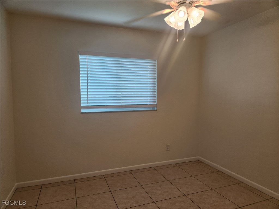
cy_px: 104
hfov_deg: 73.9
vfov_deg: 58.9
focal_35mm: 23
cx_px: 140
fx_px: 185
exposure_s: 1/120
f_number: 1.8
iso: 50
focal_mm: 5.4
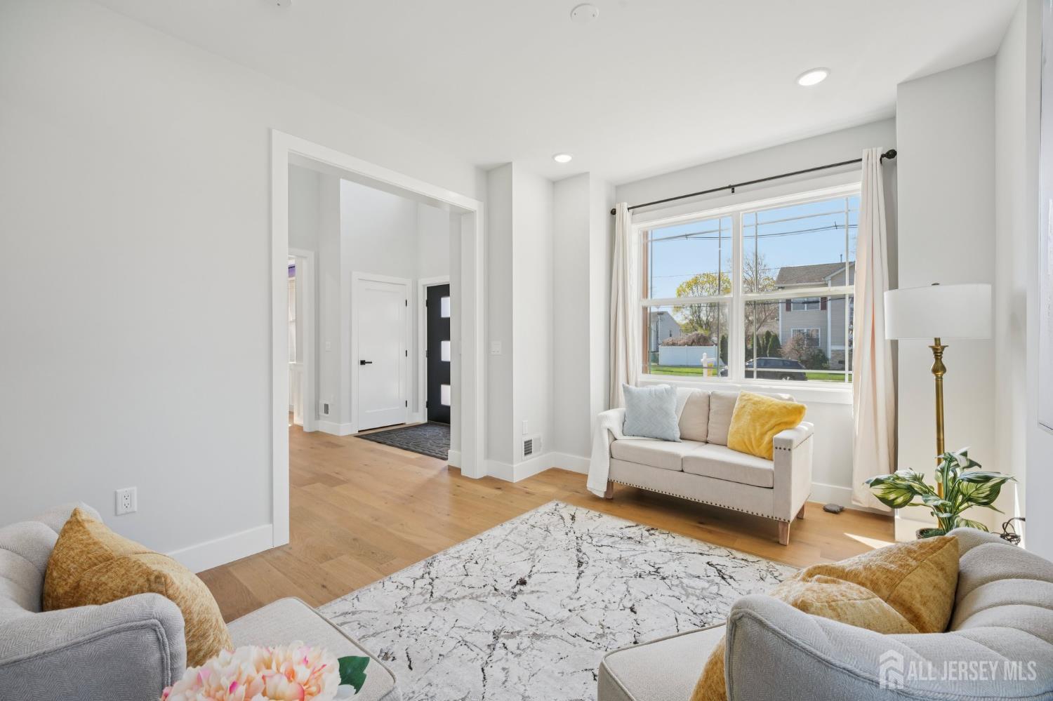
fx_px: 409
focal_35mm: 14
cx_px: 526
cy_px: 350
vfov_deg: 81.2
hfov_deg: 104.3
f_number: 9
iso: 200
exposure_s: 1/30
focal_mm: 14
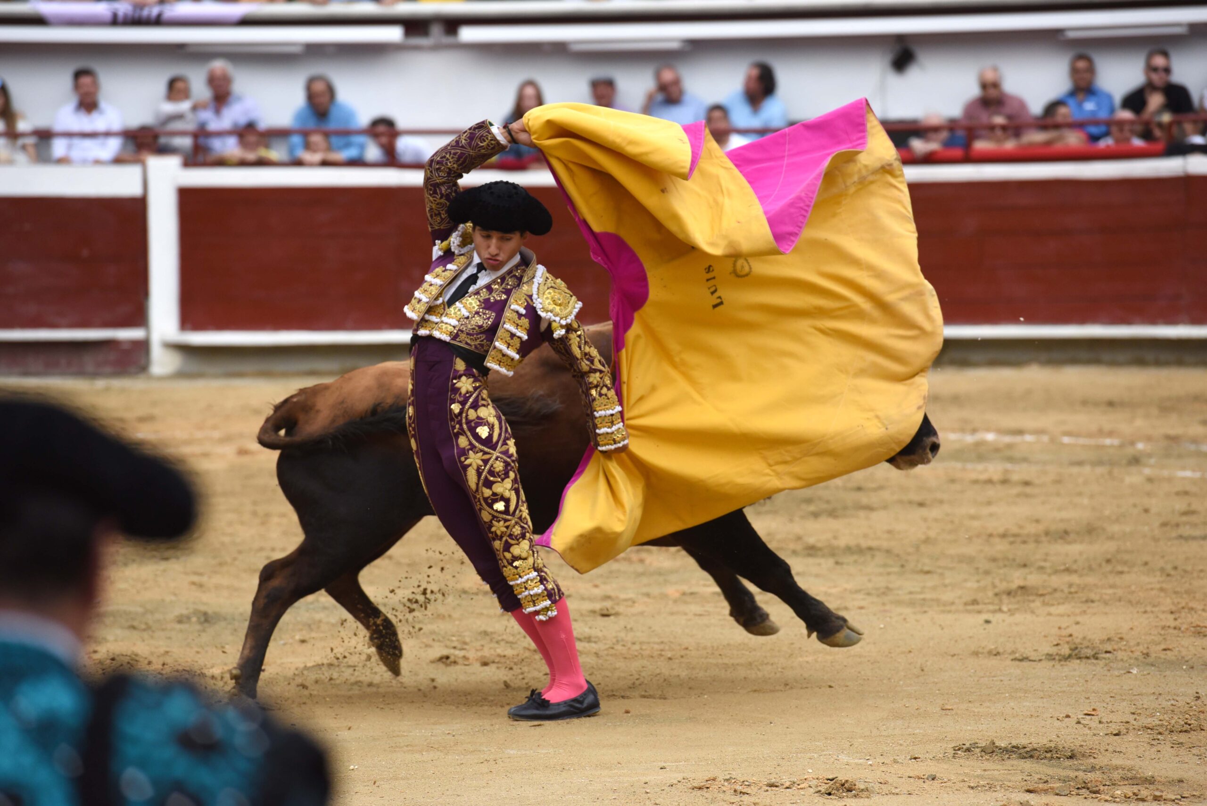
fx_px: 6708
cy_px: 403
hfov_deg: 10.3
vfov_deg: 6.9
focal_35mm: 200
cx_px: 604
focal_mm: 200
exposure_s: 1/1250
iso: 1250
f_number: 5
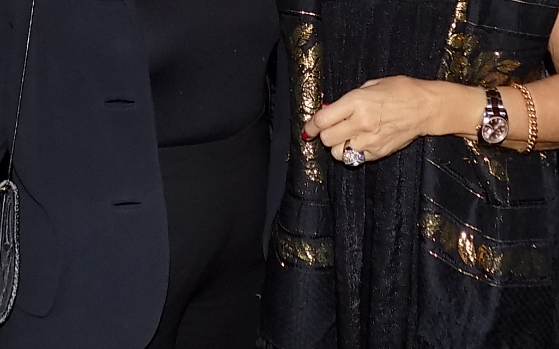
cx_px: 299
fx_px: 823
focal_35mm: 54
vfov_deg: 22.1
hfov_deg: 37.5
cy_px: -74
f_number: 3.1
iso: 200
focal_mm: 4
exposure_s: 1/30
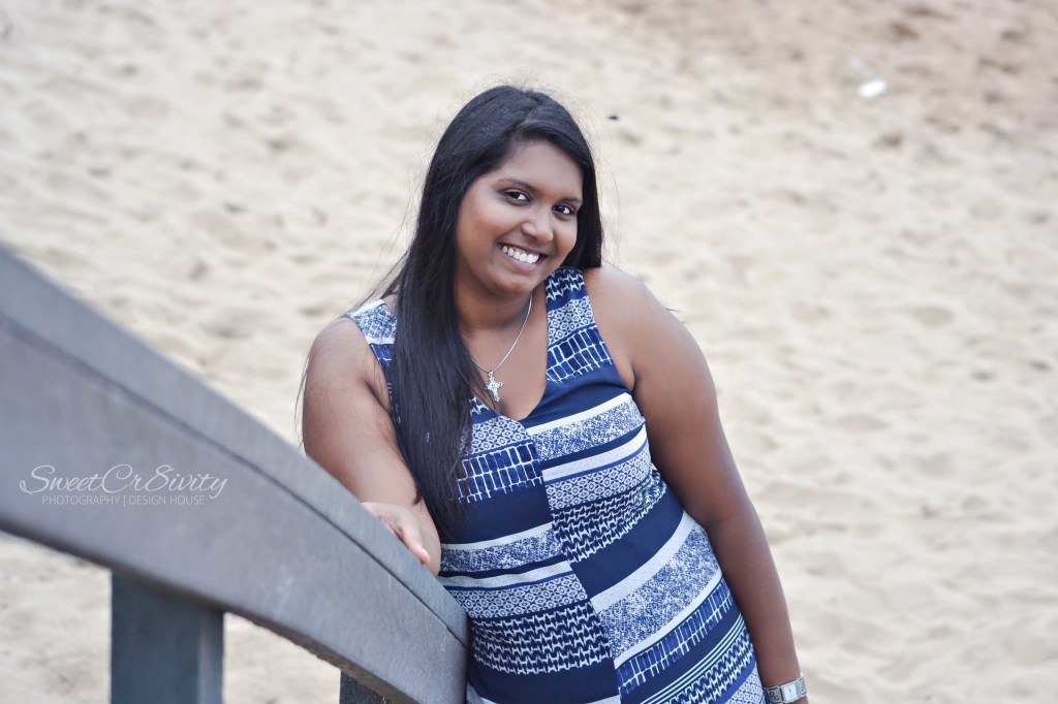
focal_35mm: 105
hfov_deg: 19.5
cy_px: 352
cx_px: 529
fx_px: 3085
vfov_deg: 13.0
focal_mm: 70
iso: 400
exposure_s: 1/1600
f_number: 4
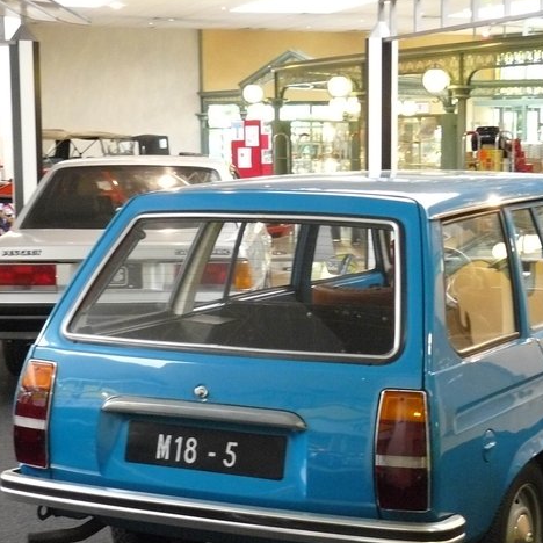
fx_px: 1420
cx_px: 370
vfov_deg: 21.6
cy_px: 343
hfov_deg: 21.6
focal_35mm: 80
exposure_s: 1/25
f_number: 2.8
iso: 400
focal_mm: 8.8
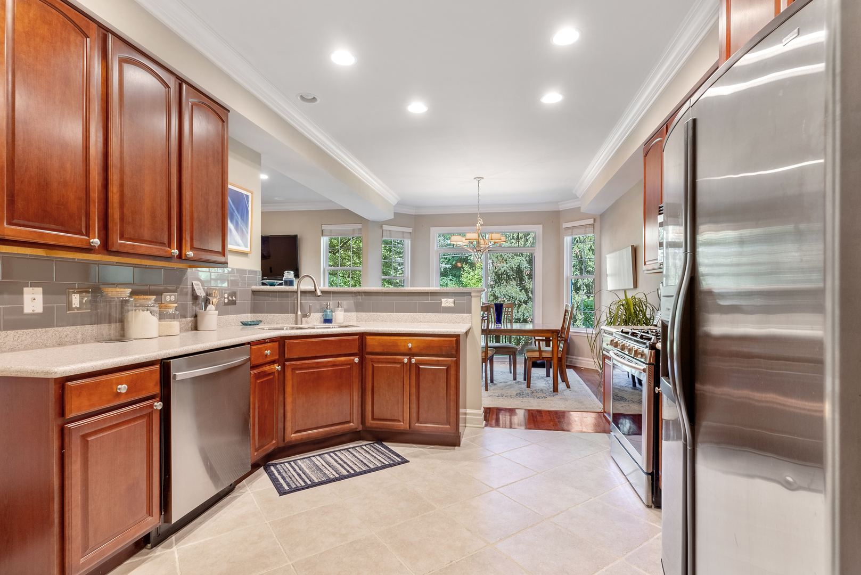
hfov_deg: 93.2
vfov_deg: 70.5
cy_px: 288
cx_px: 430
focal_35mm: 17
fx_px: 407
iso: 100
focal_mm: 17
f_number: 8
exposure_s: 1/2
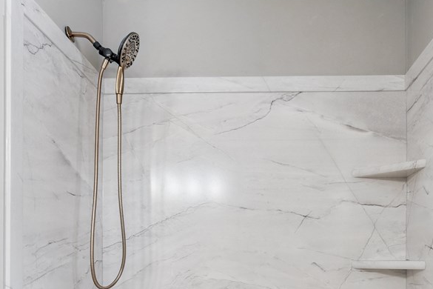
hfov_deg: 54.1
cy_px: 252
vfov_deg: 35.9
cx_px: 259
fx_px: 421
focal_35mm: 35
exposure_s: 1/3.33
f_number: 10
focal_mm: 16
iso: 400
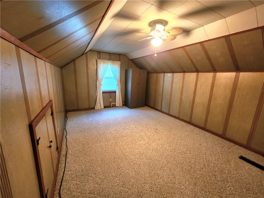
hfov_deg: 106.2
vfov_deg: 89.9
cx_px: 132
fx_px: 99
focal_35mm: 13
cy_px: 99
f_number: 2.2
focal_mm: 2.2
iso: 640
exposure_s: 1/24
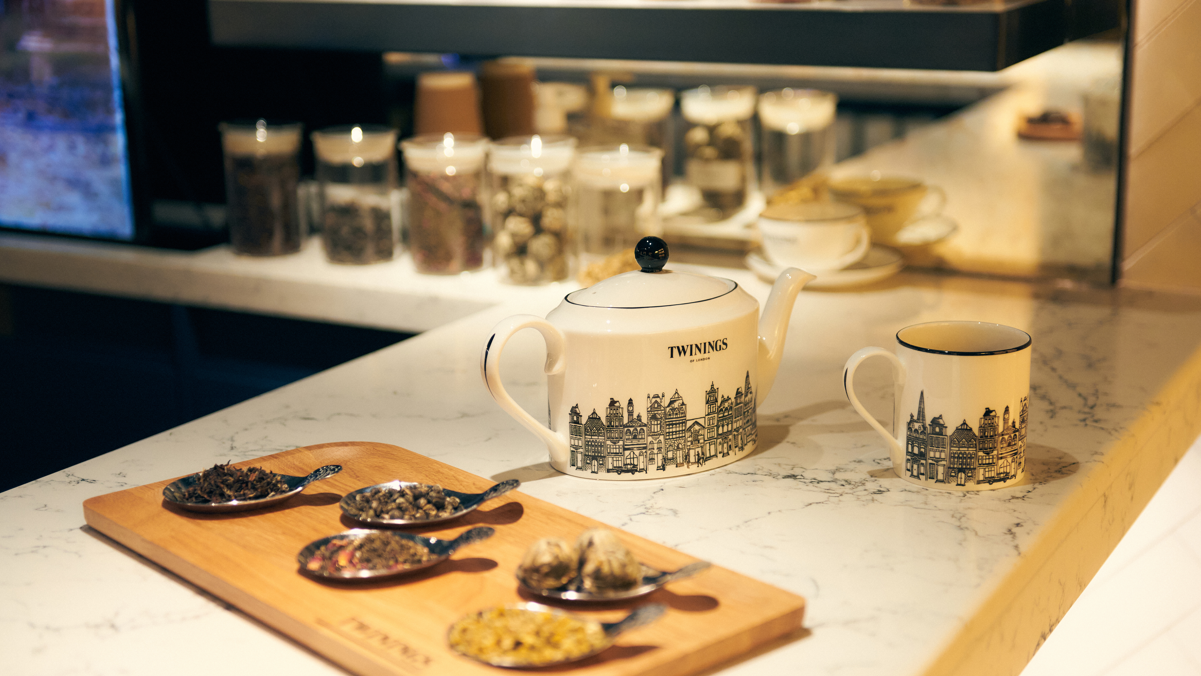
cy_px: 376
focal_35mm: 55
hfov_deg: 37.8
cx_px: 597
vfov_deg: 21.8
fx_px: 1752
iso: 1000
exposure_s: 1/60
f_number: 2.8
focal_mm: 52
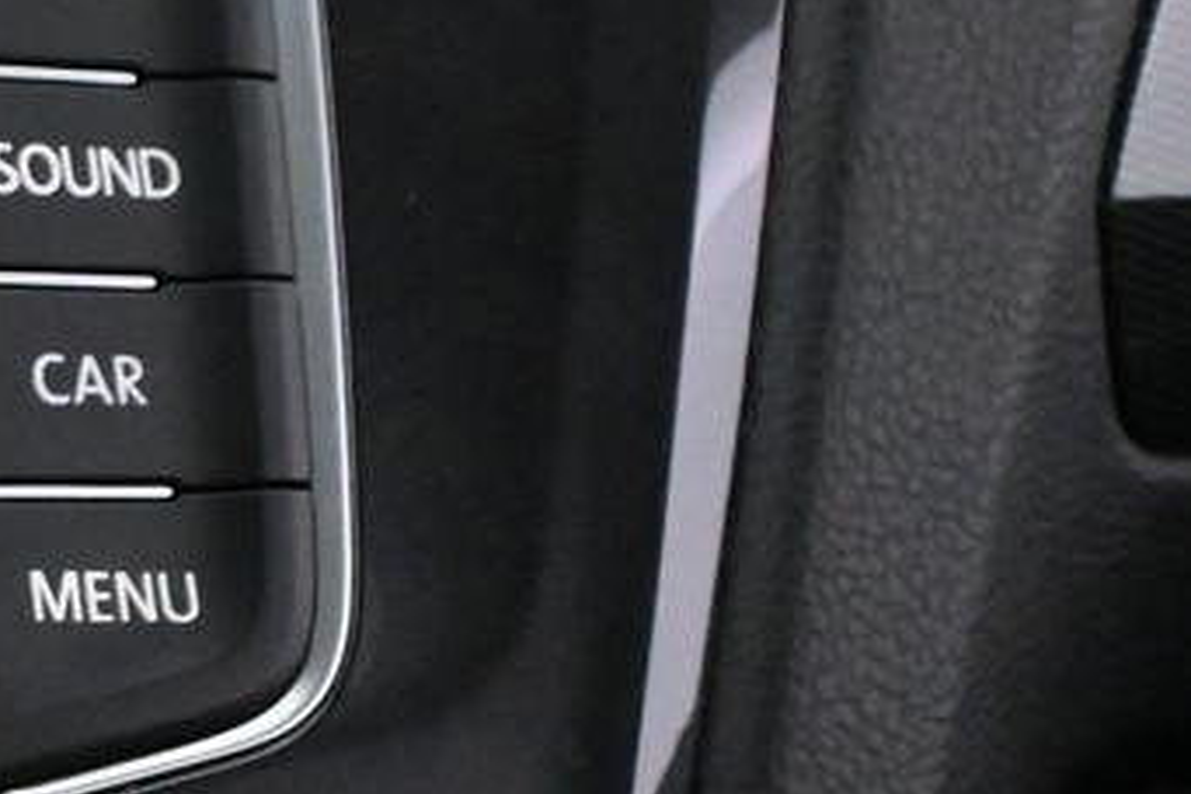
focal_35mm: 142
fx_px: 4697
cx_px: -1623
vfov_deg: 9.6
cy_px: 592
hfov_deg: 11.9
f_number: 6.3
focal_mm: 20
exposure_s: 1/30
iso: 7200
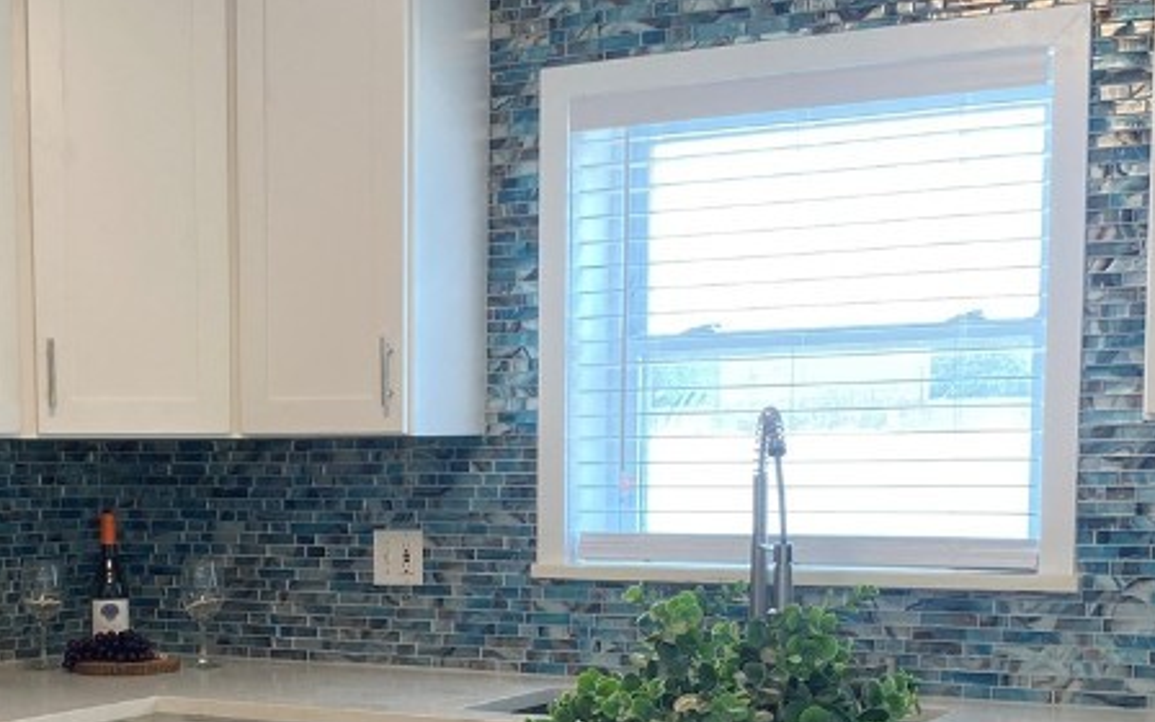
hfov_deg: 32.0
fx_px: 1983
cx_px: 320
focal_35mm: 63
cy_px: 647
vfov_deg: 20.2
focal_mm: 4.25
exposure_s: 1/60
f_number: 1.8
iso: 64
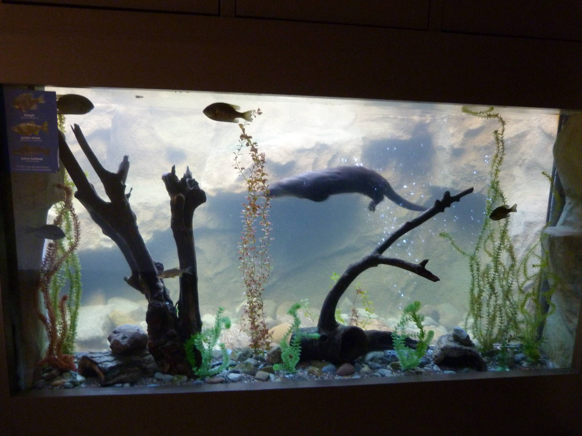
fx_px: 420
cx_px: 291
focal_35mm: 25
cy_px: 218
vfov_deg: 54.9
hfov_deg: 69.4
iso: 400
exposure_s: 1/30
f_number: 2.8
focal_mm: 4.5
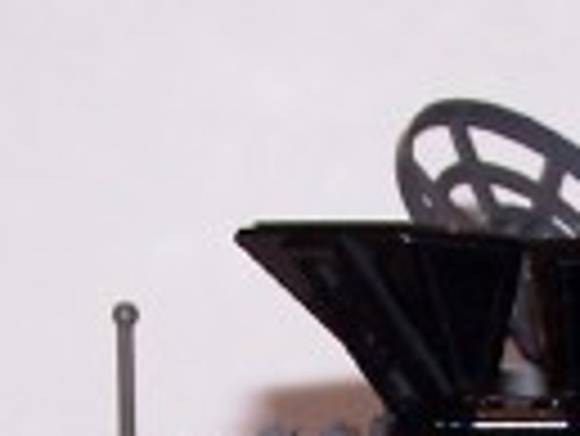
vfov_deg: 4.6
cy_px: 912
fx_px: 5283
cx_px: 425
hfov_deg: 6.3
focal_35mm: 315
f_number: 3.2
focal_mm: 9.8
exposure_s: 1/60
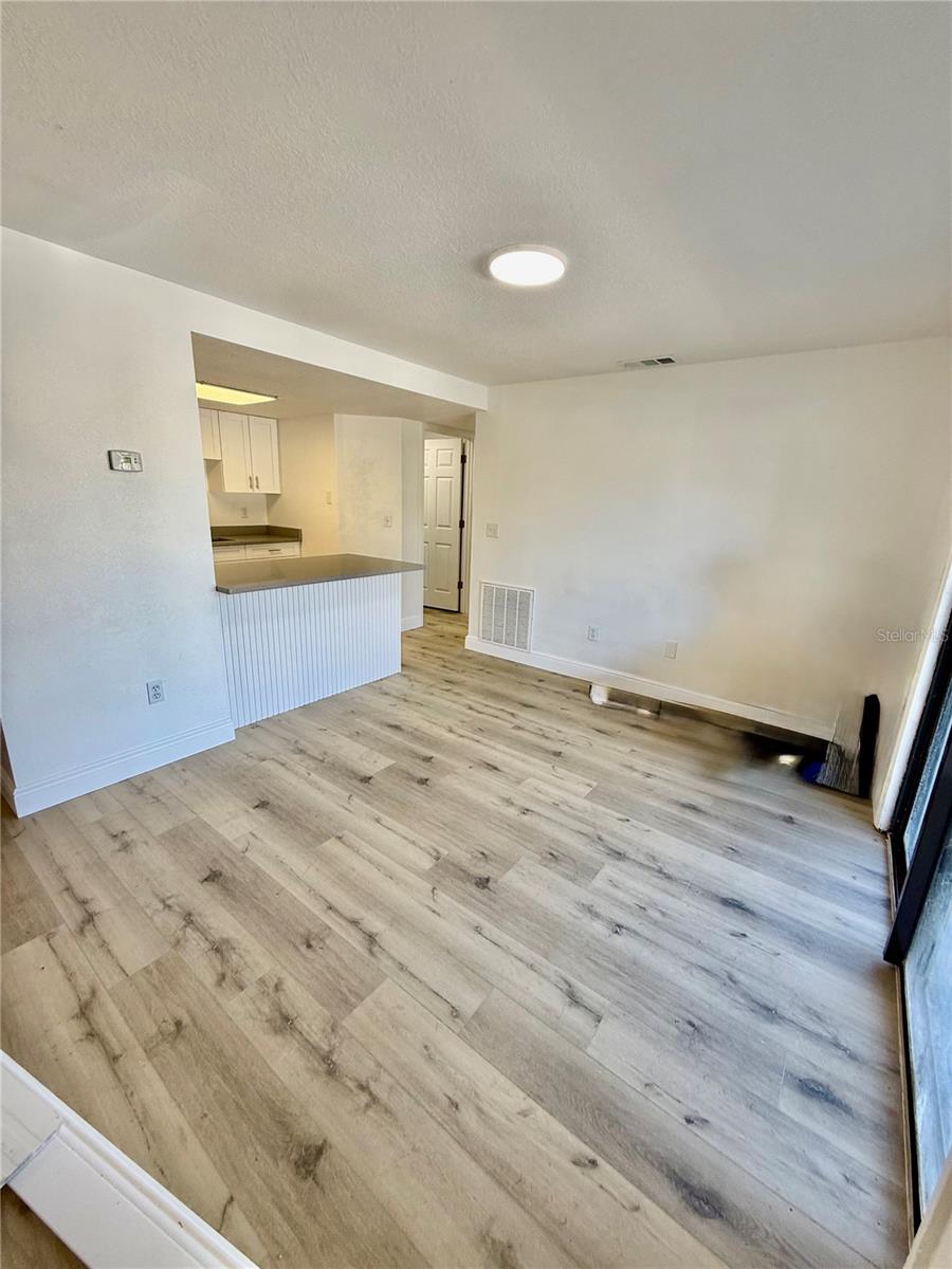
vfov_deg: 102.1
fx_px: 513
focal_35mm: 14
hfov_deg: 85.7
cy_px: 634
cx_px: 476
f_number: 2.2
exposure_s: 1/120
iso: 64
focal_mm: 2.22
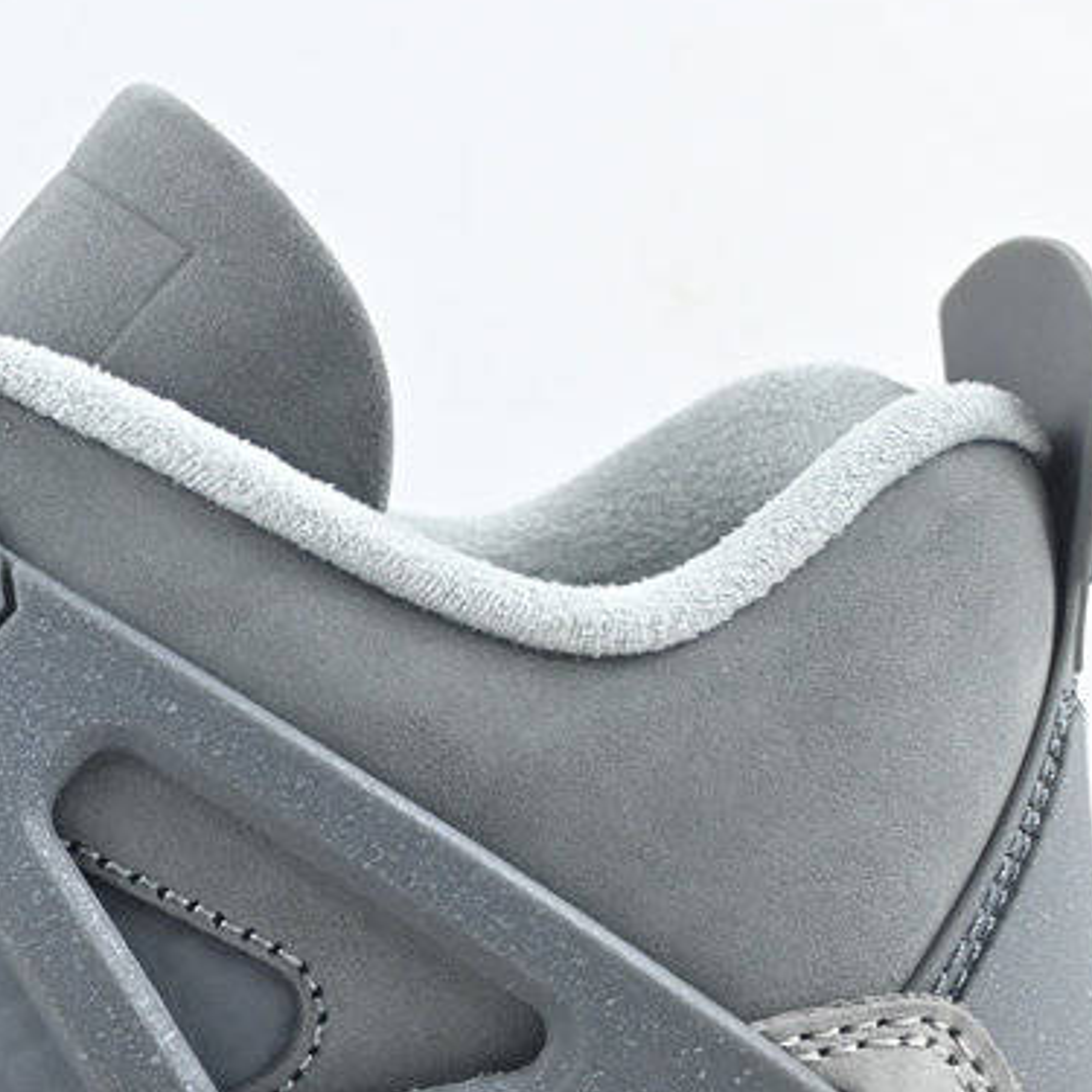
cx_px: -425
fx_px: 4224
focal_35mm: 118
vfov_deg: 14.5
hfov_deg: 14.0
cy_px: 1051
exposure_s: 1/125
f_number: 4.8
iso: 720
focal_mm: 29
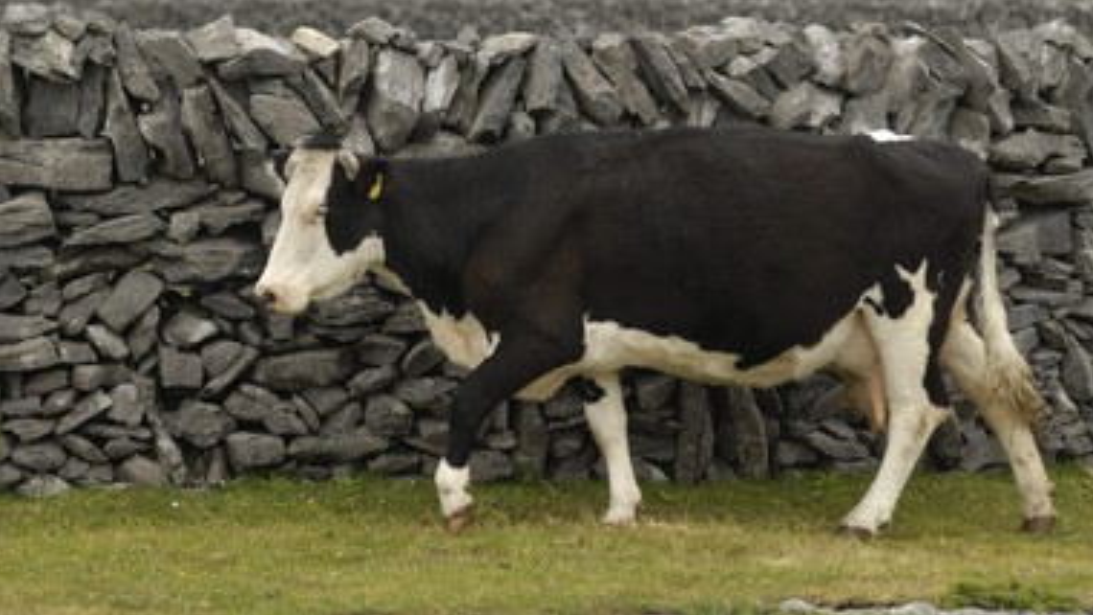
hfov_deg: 9.9
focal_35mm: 218
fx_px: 6308
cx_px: 557
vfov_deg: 5.6
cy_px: 239
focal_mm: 125
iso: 160
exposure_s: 1/350
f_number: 3.5
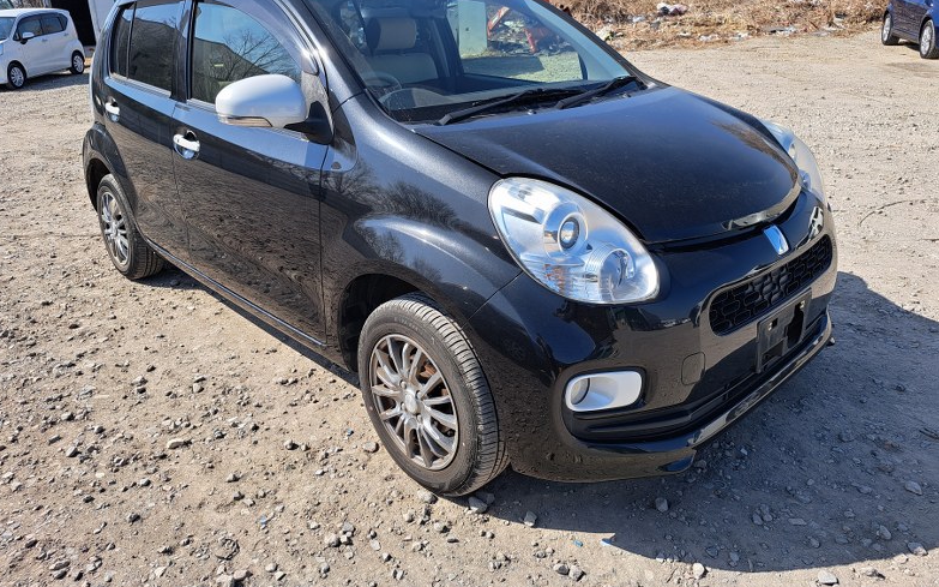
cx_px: 463
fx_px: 665
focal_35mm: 26
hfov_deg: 70.4
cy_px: 235
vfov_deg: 47.3
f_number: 1.8
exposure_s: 1/1098
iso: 50
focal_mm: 5.23
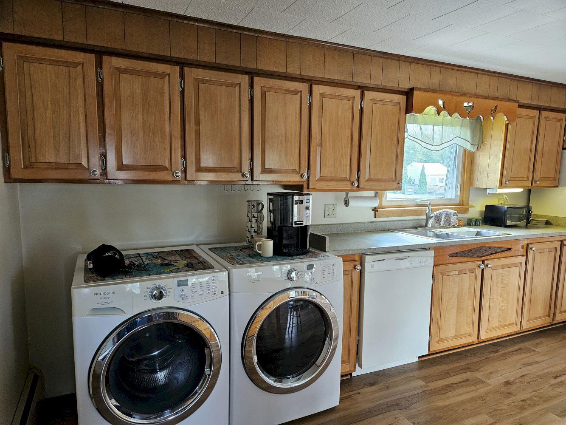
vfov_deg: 58.9
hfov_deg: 73.9
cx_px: 283
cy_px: 212
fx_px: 376
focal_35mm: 23
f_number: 1.8
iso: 640
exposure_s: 1/120
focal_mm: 5.4
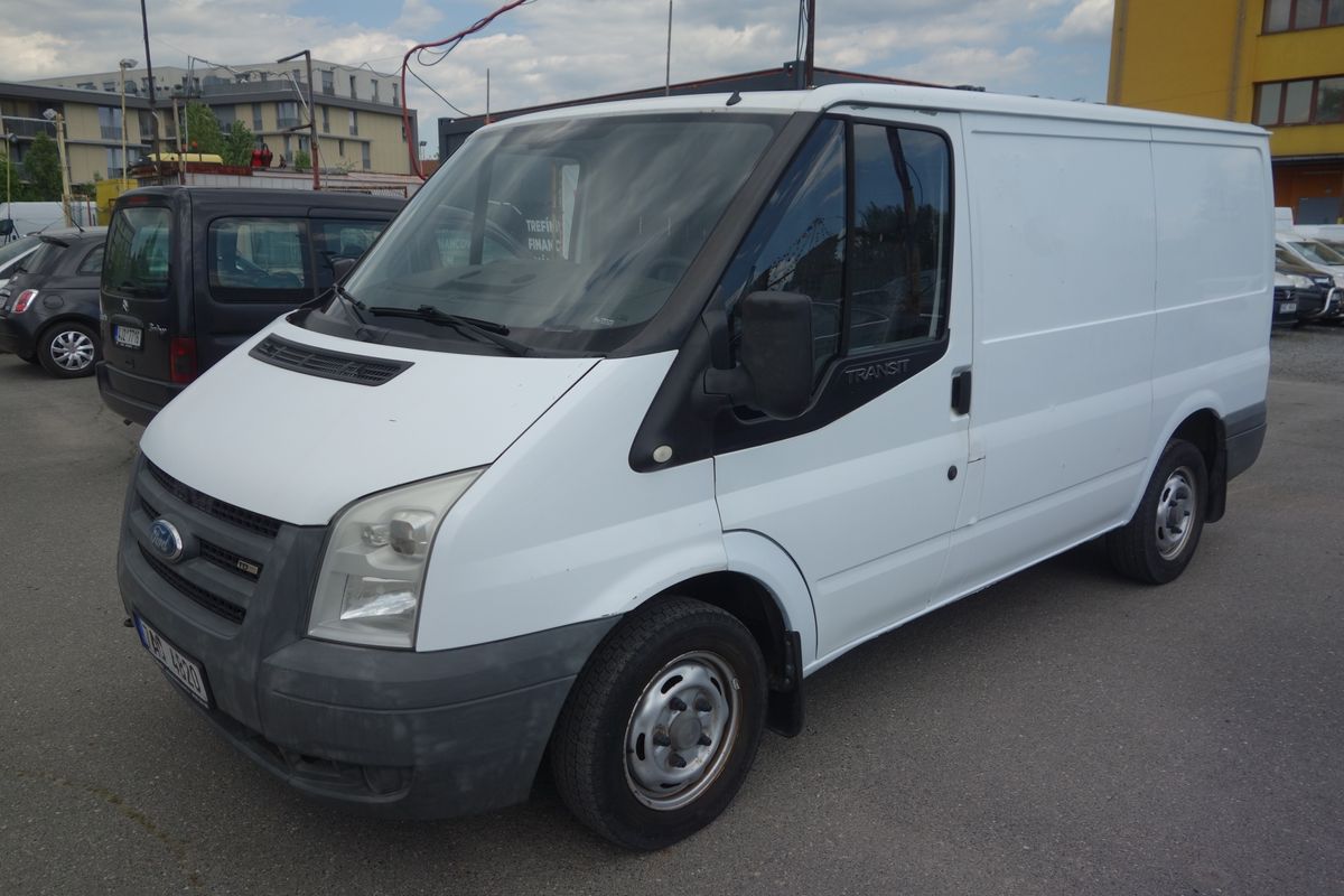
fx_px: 1045
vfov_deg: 46.4
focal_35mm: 28
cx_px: 672
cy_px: 448
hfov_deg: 65.5
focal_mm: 10.4
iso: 125
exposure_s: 1/1000
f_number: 4
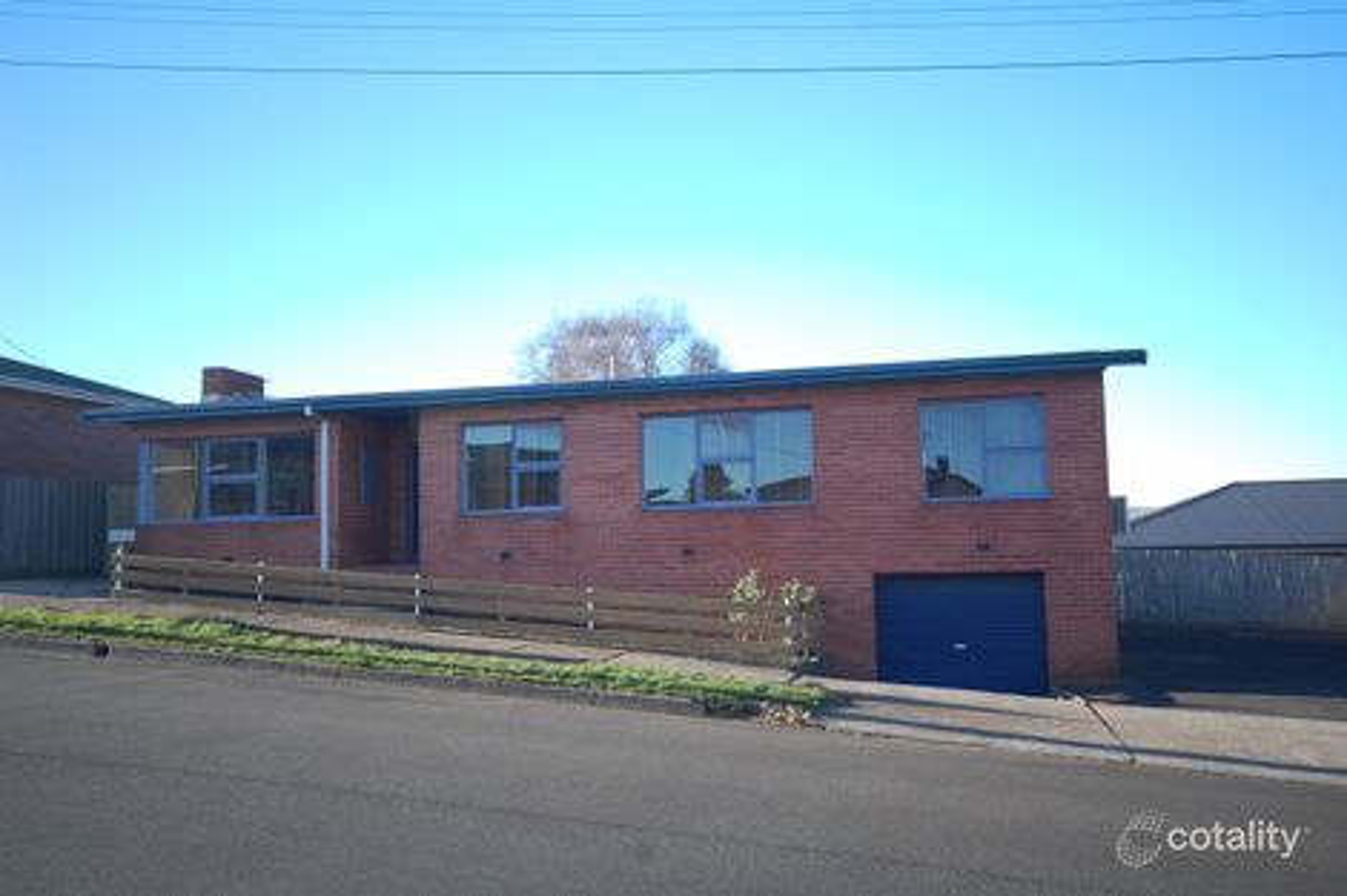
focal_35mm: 30
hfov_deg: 61.9
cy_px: 448
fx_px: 1122
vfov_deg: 43.6
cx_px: 674
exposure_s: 1/125
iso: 400
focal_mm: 20
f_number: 5.6
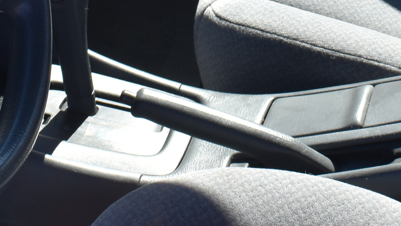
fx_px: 1446
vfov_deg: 8.7
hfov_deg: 15.7
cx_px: 290
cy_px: -122
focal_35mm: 136
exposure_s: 1/250
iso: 220
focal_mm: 22
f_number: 8
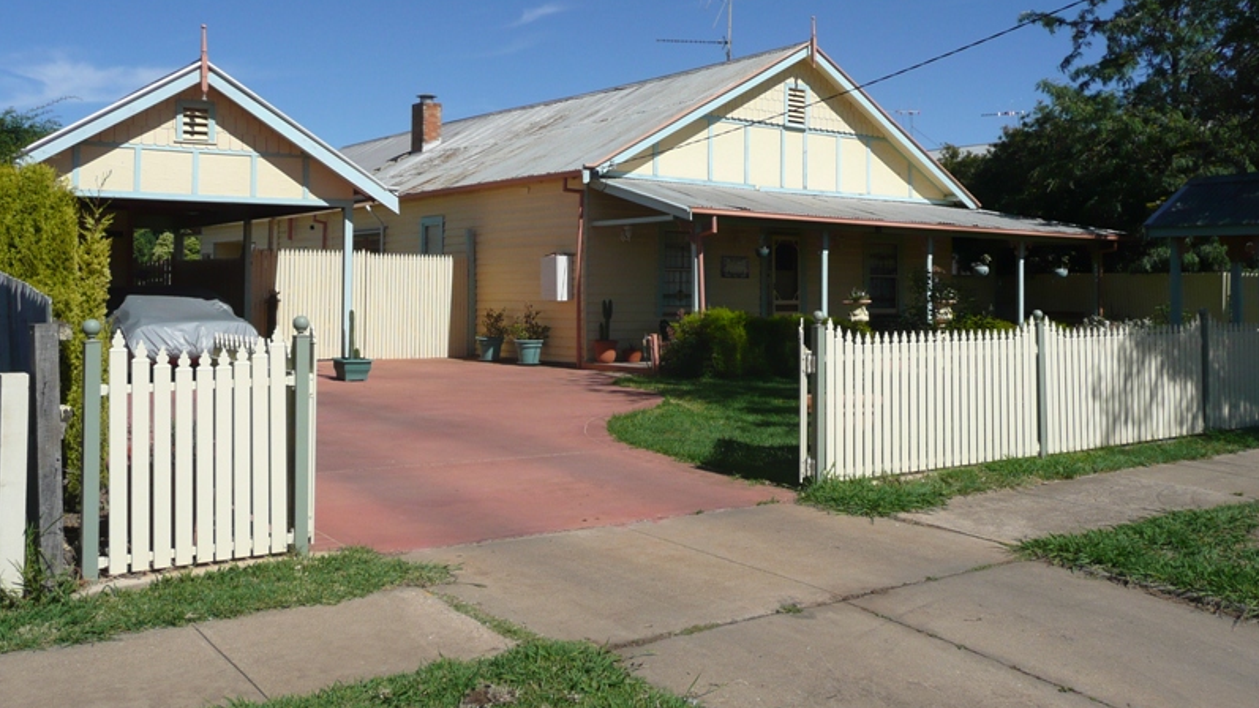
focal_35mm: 35
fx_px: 1168
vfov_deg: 33.5
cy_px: 251
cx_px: 630
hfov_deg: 56.6
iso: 100
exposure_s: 1/400
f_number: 8
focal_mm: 5.2
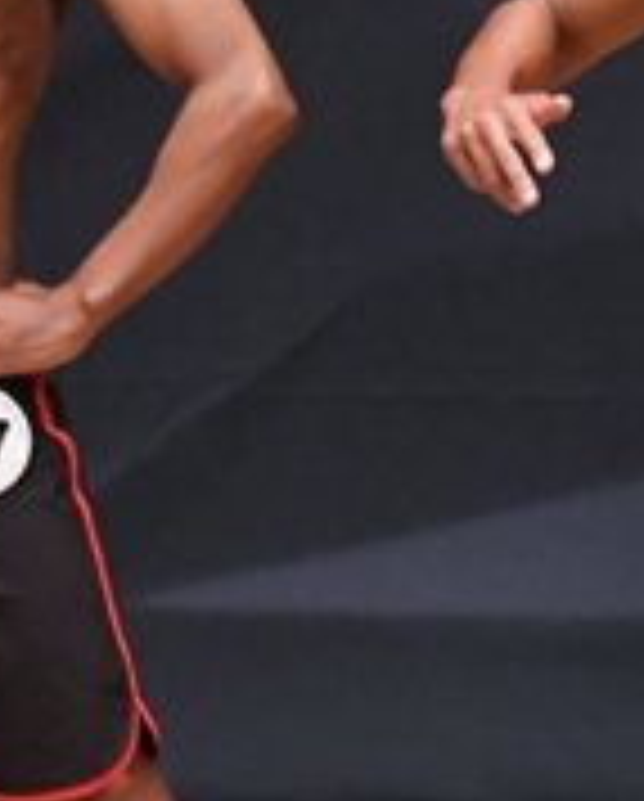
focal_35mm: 1100
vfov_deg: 1.8
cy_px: 454
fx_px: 26140
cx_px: 597
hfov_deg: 1.4
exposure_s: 1/400
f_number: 5.6
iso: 6400
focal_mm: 180
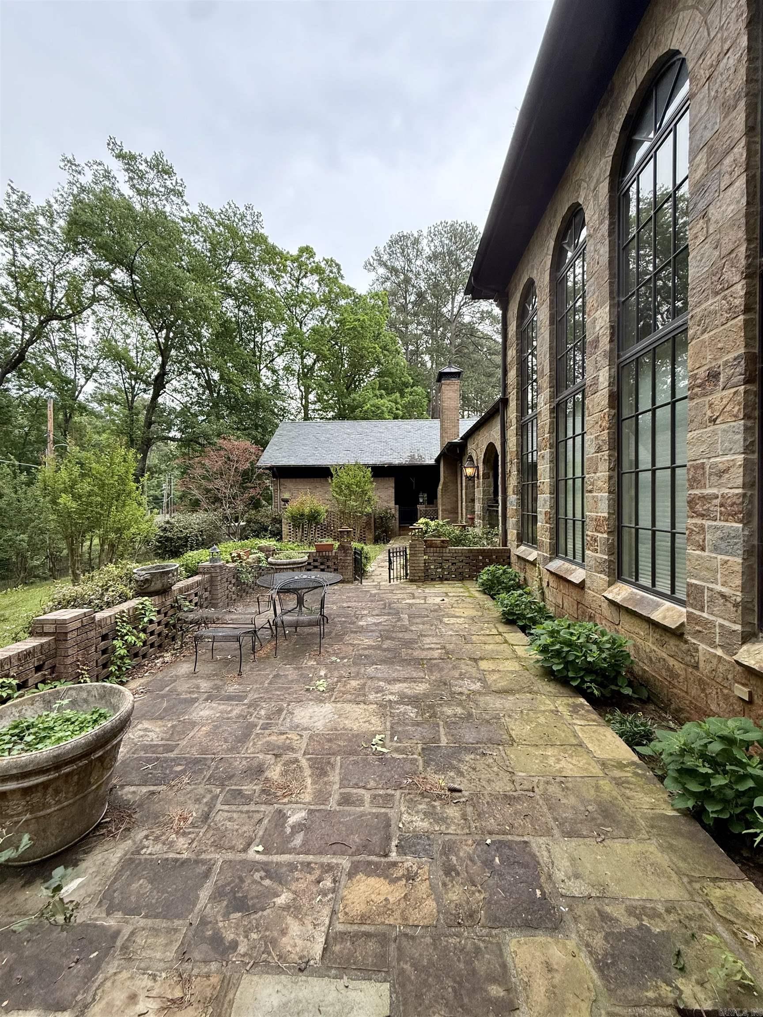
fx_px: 411
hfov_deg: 85.7
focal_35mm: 14
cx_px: 382
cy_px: 508
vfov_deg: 102.1
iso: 125
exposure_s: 1/99
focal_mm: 2.22
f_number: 2.2
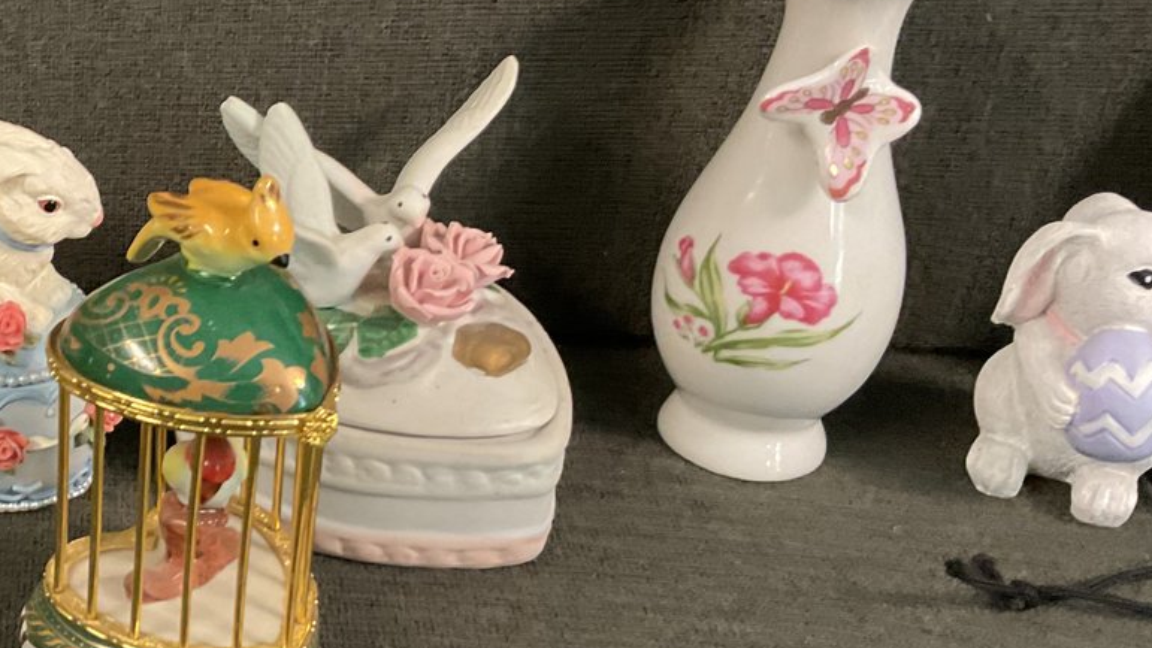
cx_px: 43
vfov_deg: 19.4
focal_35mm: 62
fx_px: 1894
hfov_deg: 31.6
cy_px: 299
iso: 250
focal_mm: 3
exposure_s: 1/60
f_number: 1.8
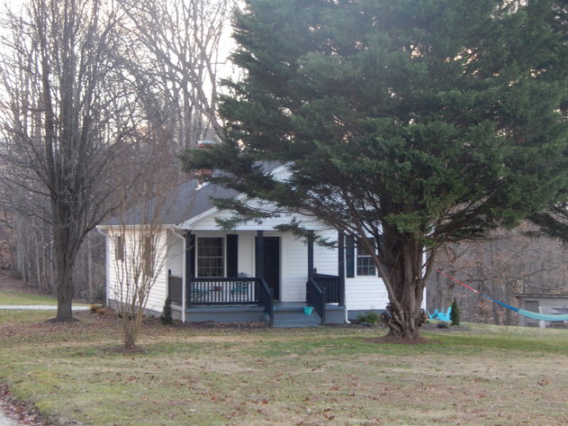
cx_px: 284
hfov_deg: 23.0
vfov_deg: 17.4
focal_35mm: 85
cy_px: 213
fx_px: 1394
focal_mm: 15.2
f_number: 5.1
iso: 250
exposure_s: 1/30
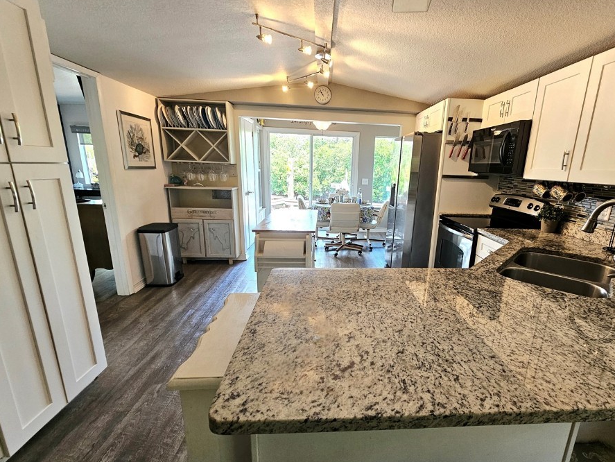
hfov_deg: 97.7
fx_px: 267
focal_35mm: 15
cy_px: 239
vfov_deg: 81.8
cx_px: 343
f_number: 2.2
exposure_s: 1/60.2
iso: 160
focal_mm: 2.2
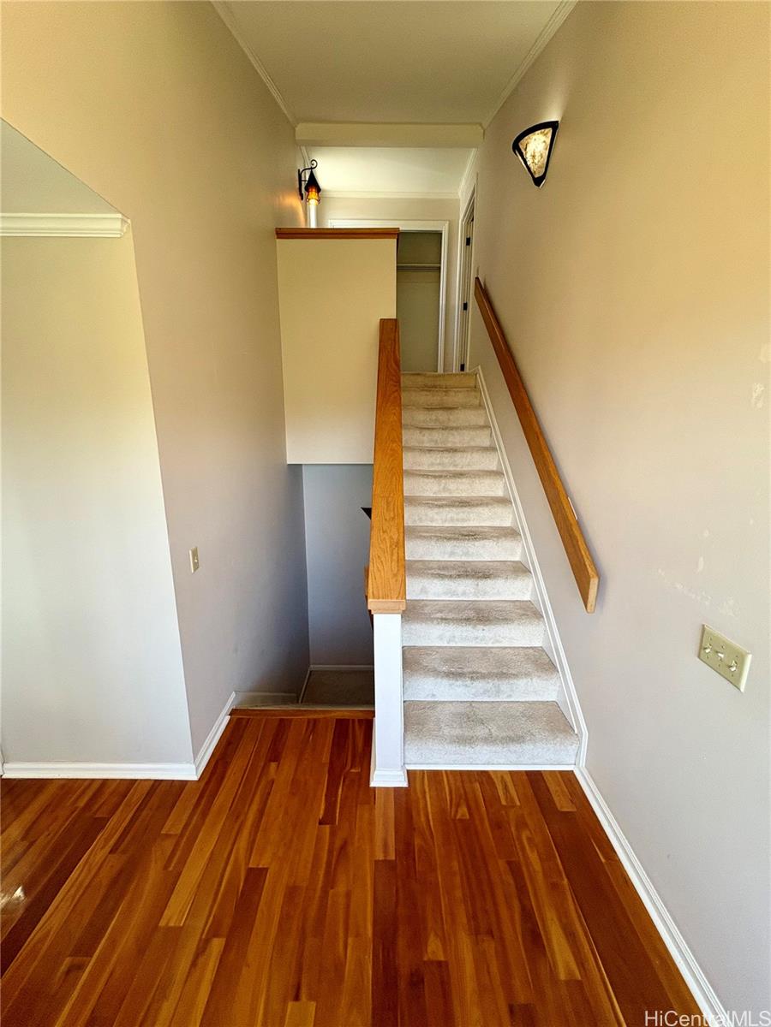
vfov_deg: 102.1
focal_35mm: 14
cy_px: 514
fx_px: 416
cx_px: 386
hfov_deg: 85.7
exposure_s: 1/120
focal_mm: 2.22
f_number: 2.2
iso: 160
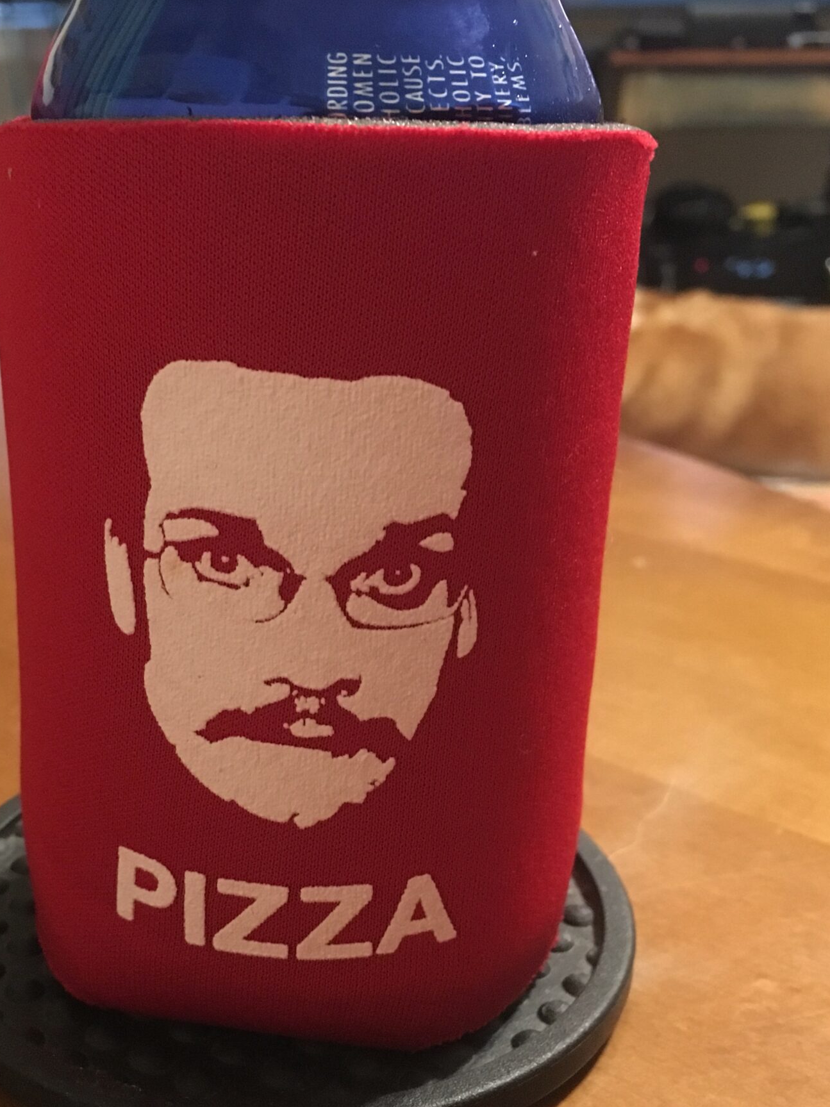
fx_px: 1375
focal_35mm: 43
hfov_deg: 33.3
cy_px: 626
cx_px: 288
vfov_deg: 43.8
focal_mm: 4.15
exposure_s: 1/15
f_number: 2.2
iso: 500
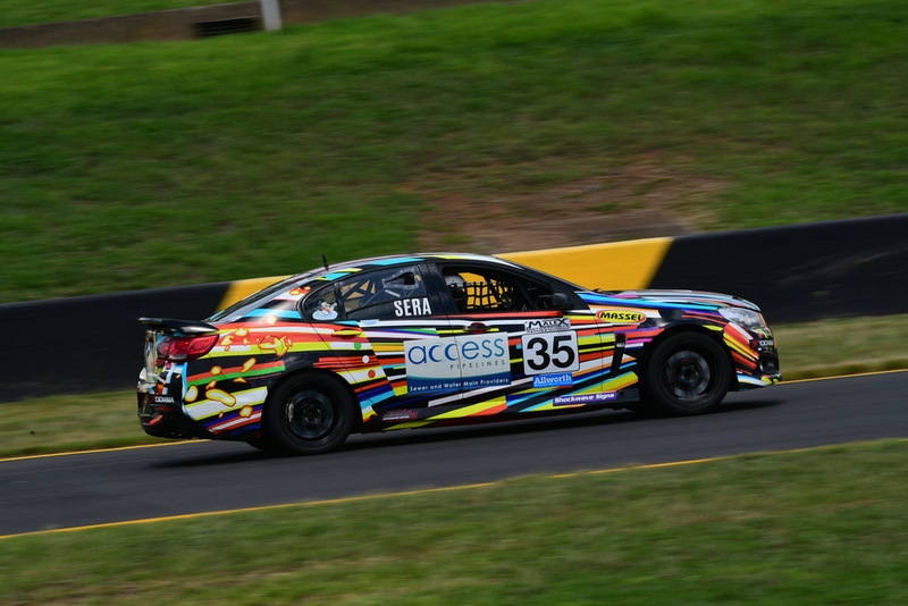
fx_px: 9083
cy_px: 303
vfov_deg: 3.8
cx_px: 454
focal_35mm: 360
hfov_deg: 5.7
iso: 200
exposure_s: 1/320
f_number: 13
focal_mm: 240
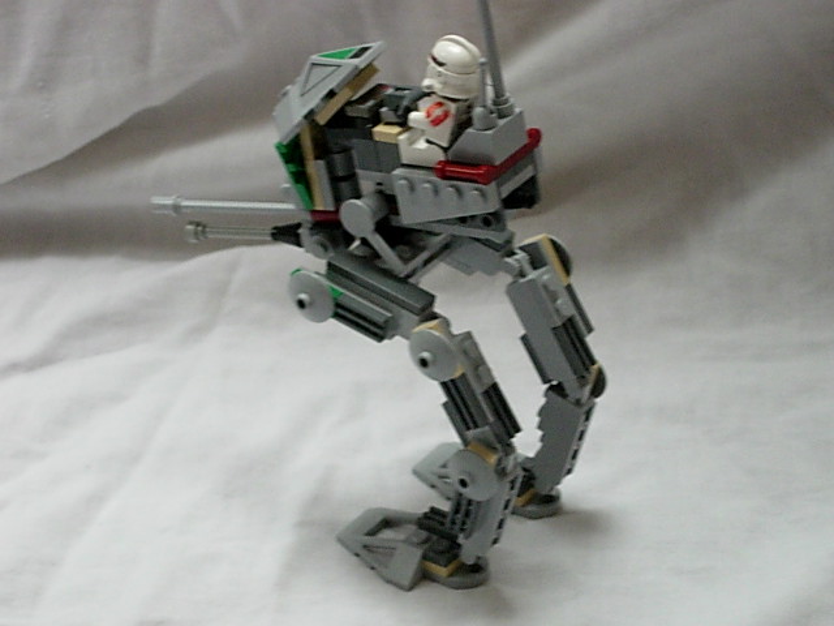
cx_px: 417
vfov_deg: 13.1
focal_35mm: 113
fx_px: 2722
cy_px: 313
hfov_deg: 17.4
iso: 400
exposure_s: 1/95.8
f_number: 4.9
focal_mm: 23.4
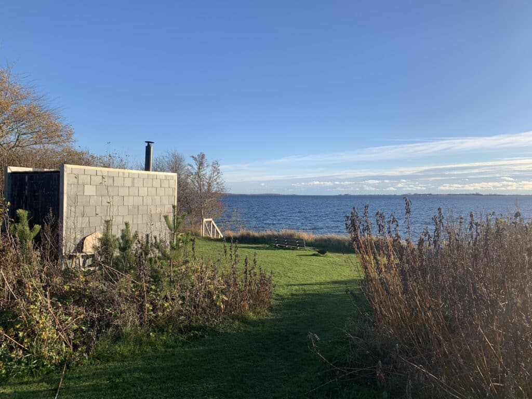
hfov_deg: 67.3
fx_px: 400
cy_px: 200
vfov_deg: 53.1
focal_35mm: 26
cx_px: 266
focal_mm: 4.25
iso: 25
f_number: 1.8
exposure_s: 1/1779
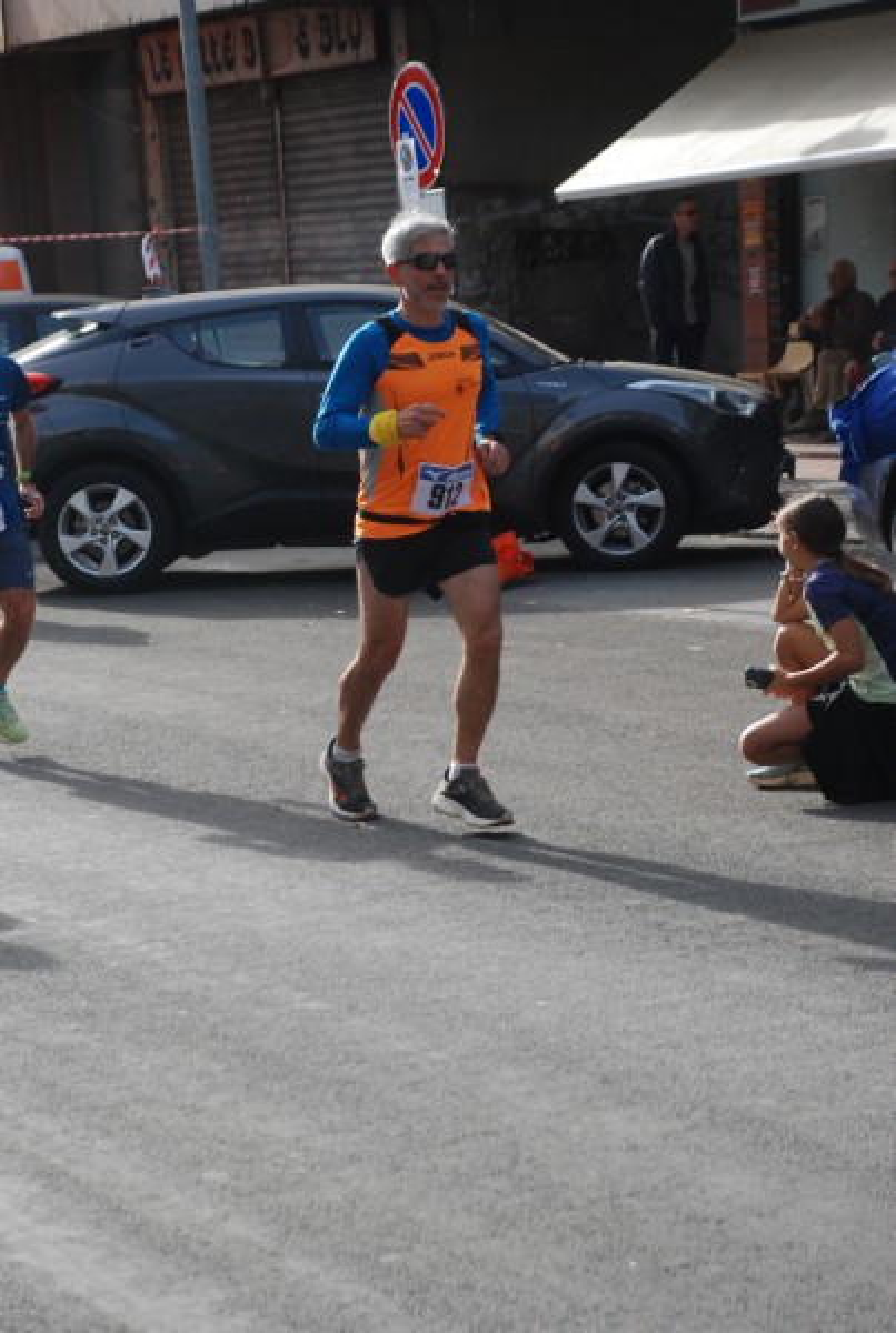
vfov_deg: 19.4
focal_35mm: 105
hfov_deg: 13.1
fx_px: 3900
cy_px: 666
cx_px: 448
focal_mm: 70
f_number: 5.6
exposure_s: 1/1000
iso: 1000
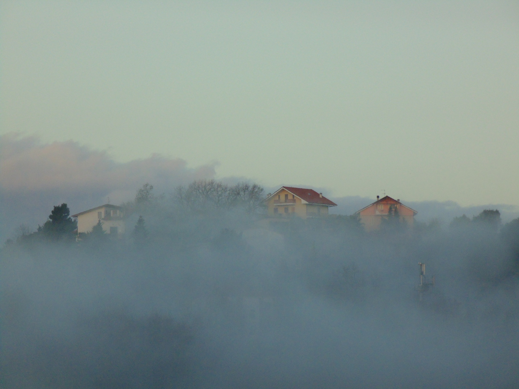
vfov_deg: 5.3
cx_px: 260
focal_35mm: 280
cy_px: 194
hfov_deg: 7.1
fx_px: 4198
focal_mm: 50.1
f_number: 5.8
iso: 200
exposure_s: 1/125
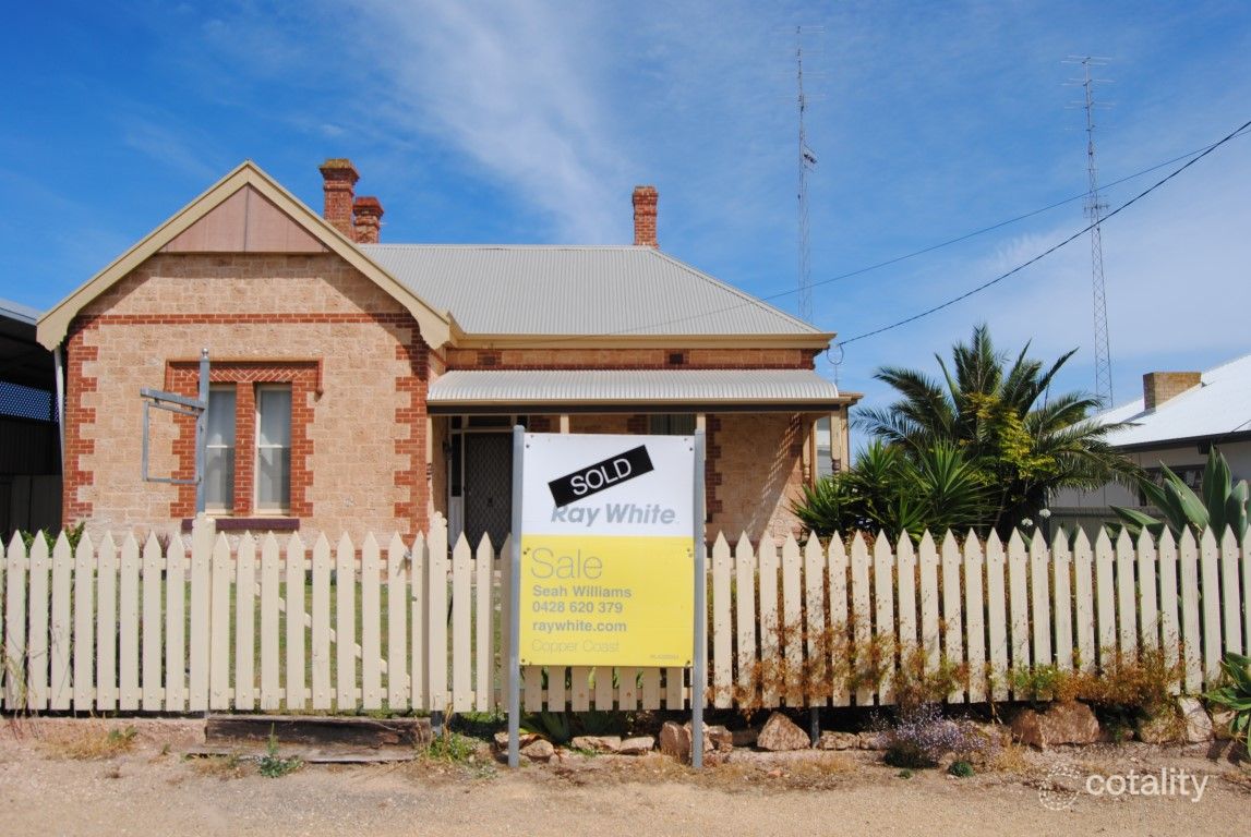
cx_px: 626
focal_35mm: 27
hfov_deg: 67.3
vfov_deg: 48.1
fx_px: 939
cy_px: 418
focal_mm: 18
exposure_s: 1/320
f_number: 9
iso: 100
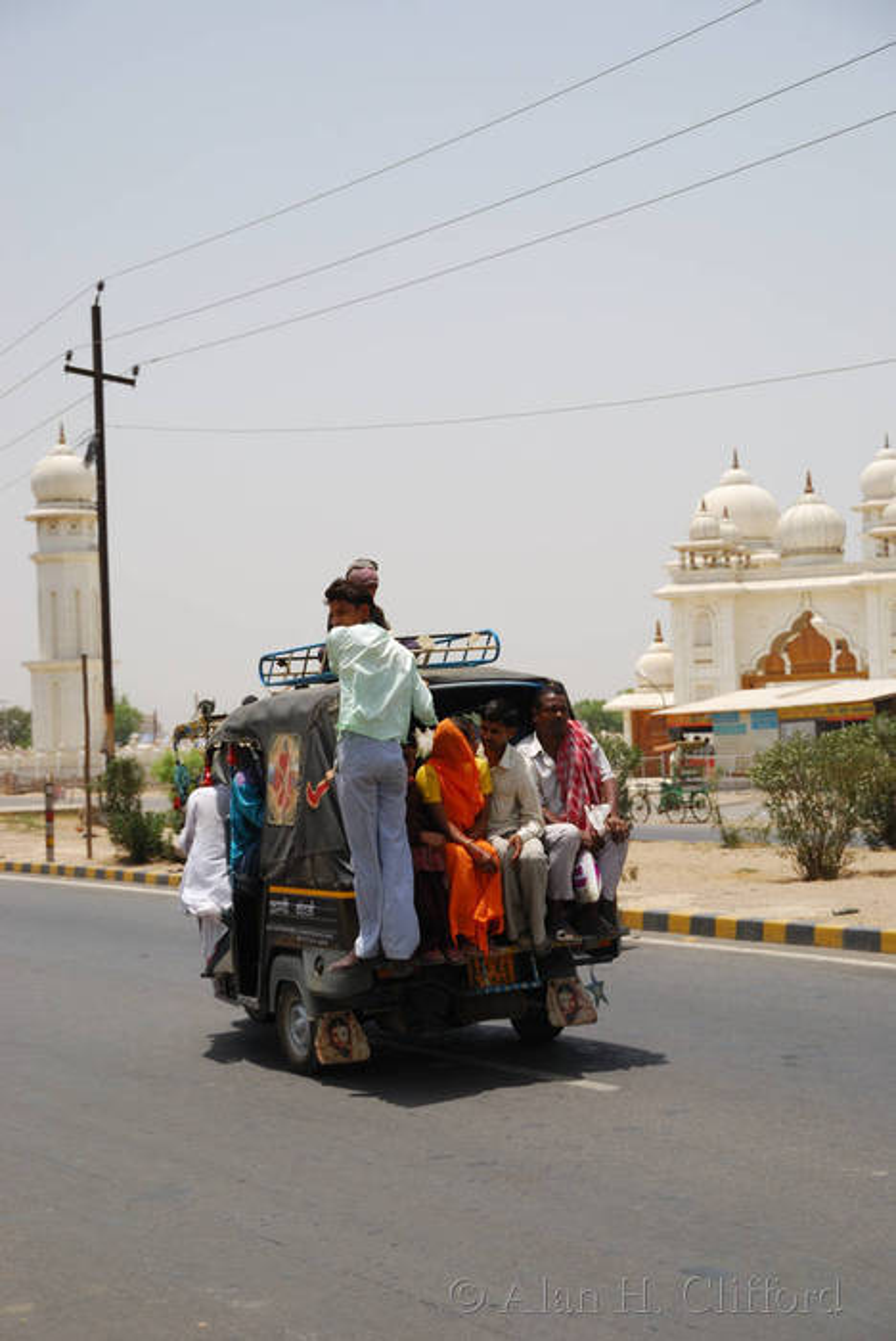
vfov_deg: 33.4
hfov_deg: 22.7
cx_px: 448
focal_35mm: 60
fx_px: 2235
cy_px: 670
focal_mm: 40
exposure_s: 1/800
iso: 100
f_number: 4.5
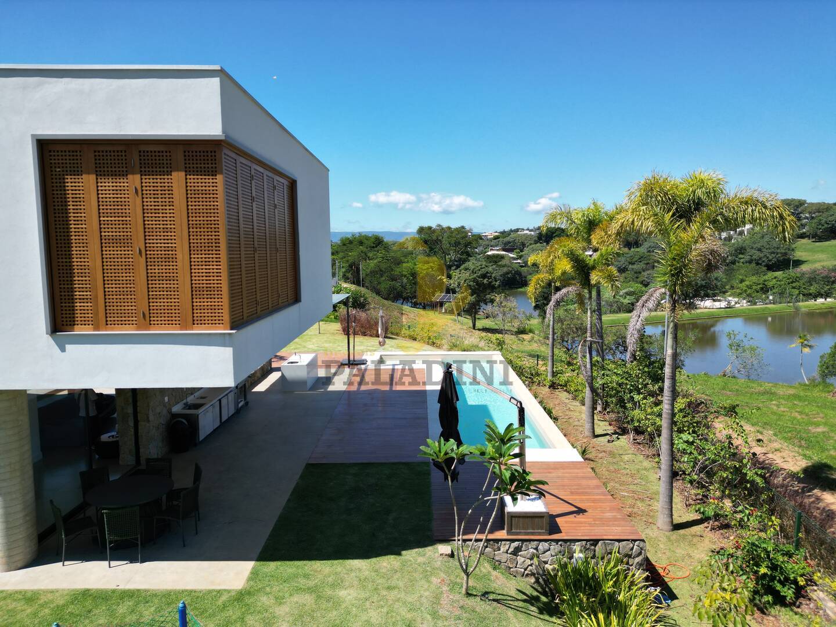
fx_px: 580
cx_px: 418
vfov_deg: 56.8
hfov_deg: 71.6
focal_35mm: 24
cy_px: 314
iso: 120
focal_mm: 6.72
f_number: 1.7
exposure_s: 1/2500
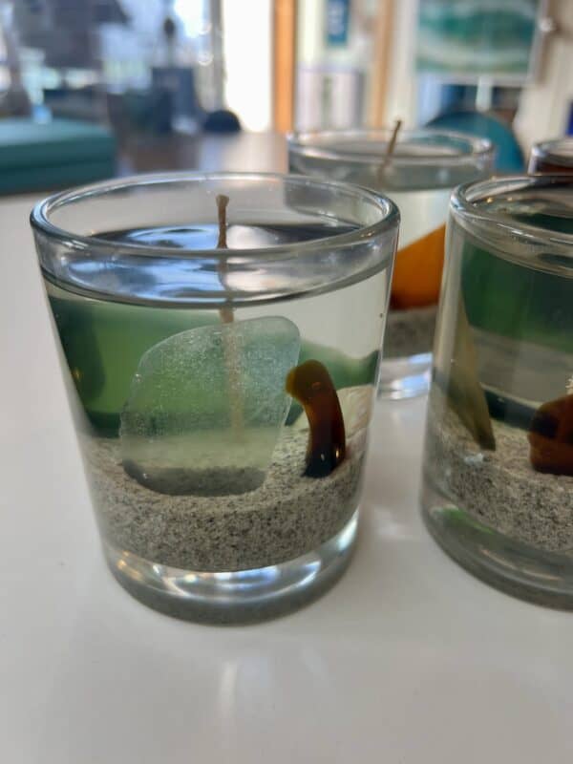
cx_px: 286
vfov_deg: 67.3
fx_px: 574
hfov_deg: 53.1
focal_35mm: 26
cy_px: 382
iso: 40
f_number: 1.5
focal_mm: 5.7
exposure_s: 1/161
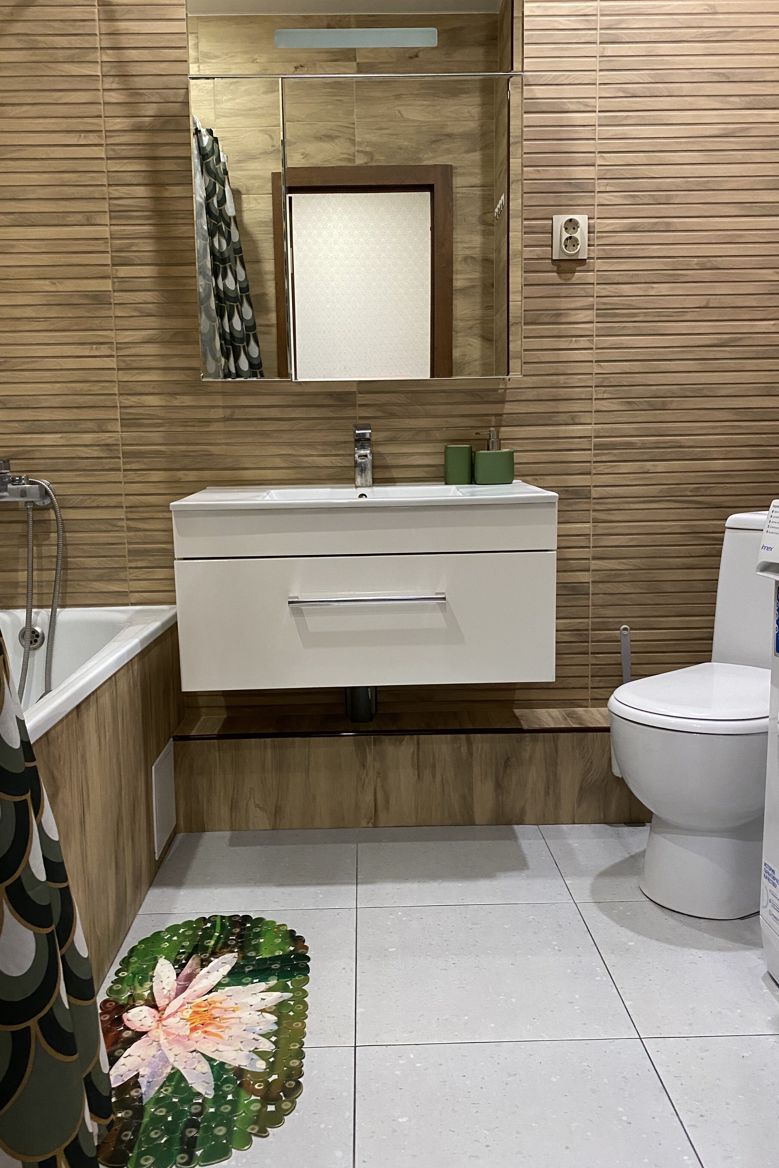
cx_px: 380
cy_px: 577
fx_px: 909
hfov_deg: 46.4
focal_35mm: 28
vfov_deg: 65.5
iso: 320
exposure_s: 1/33
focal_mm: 4.25
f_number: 1.8
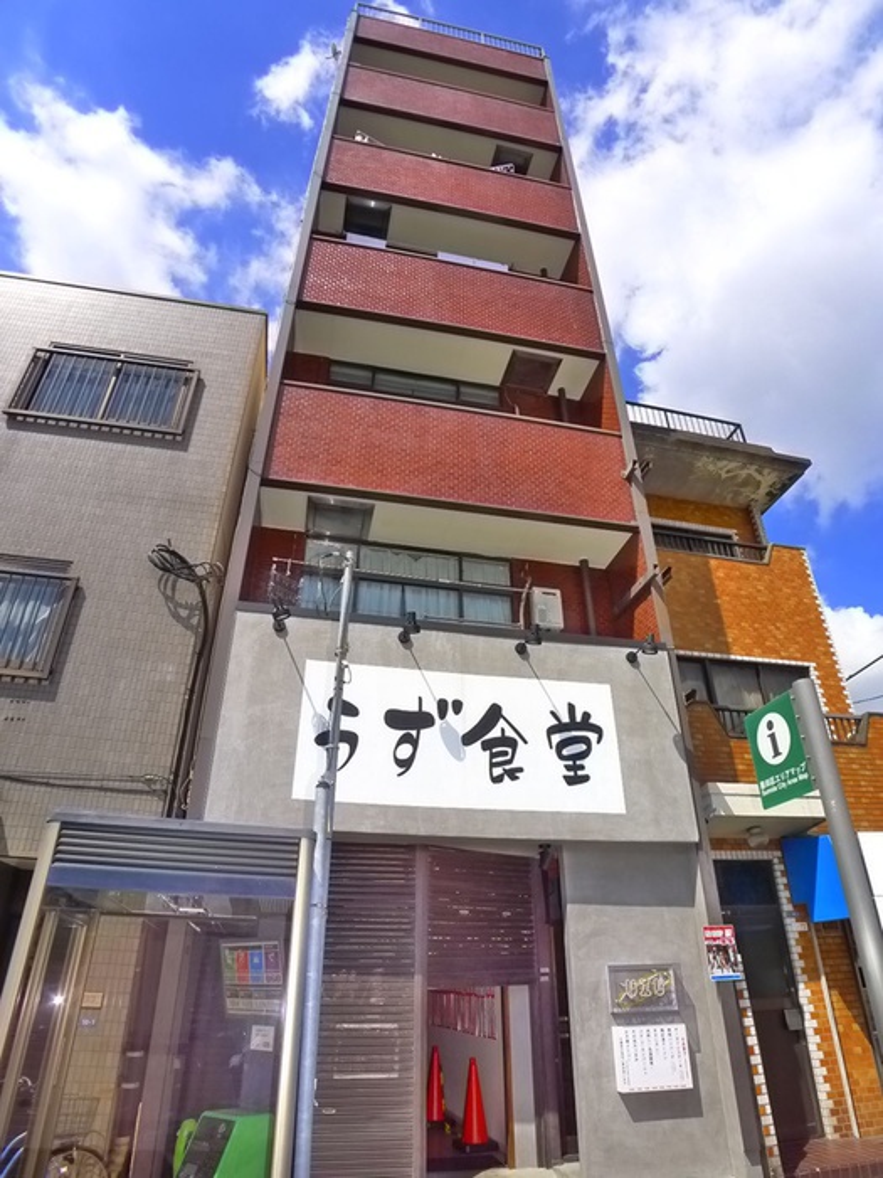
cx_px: 442
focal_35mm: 26
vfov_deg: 67.3
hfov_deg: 53.1
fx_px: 884
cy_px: 589
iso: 400
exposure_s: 1/800
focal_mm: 5.5
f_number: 4
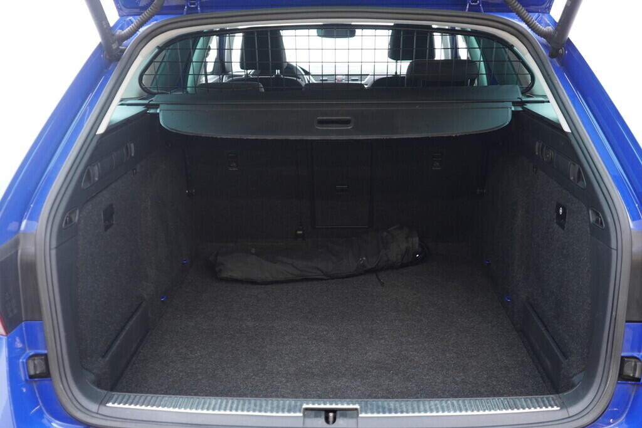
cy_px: 214
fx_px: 642
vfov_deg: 36.9
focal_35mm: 36
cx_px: 321
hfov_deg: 53.1
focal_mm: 24
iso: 500
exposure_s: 1/40
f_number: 2.8
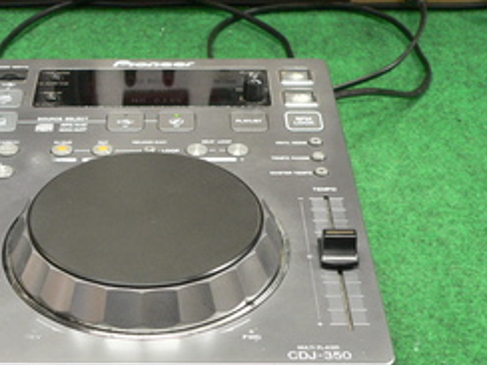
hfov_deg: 24.9
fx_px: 1097
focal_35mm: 78
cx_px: 152
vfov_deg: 18.8
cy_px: 248
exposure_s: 1/10
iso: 200
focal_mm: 8.3
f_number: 2.8
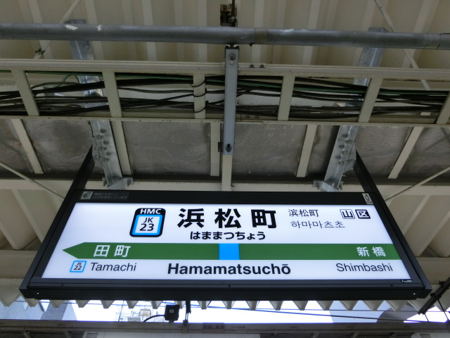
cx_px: 225
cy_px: 169
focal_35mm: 25
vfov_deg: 54.9
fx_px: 325
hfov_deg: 69.4
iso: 160
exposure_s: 1/125
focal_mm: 4.5
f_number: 3.5
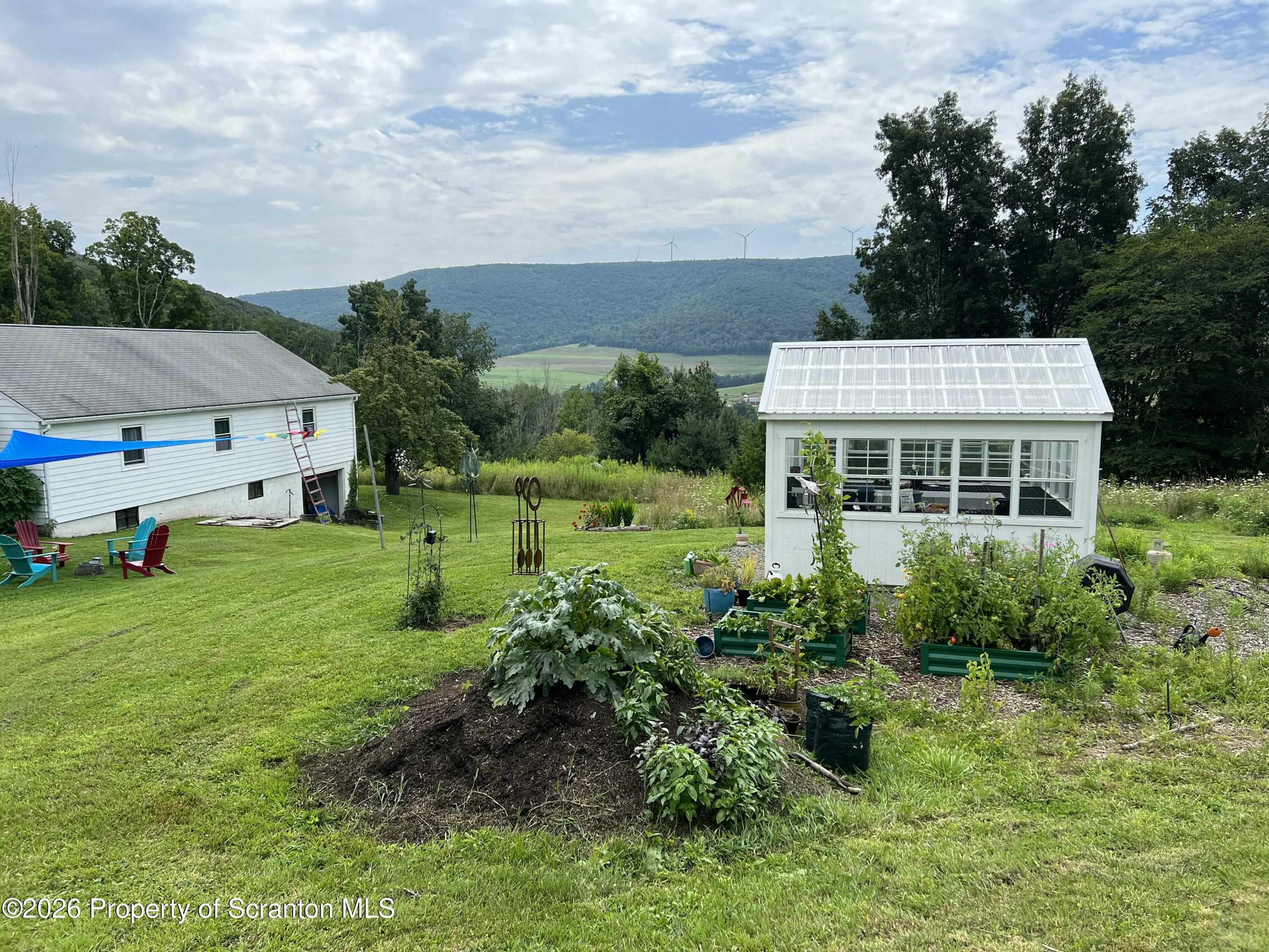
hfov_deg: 67.3
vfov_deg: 53.1
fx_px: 953
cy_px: 476
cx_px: 634
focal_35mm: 26
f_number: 1.5
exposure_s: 1/4630
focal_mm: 5.7
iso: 50
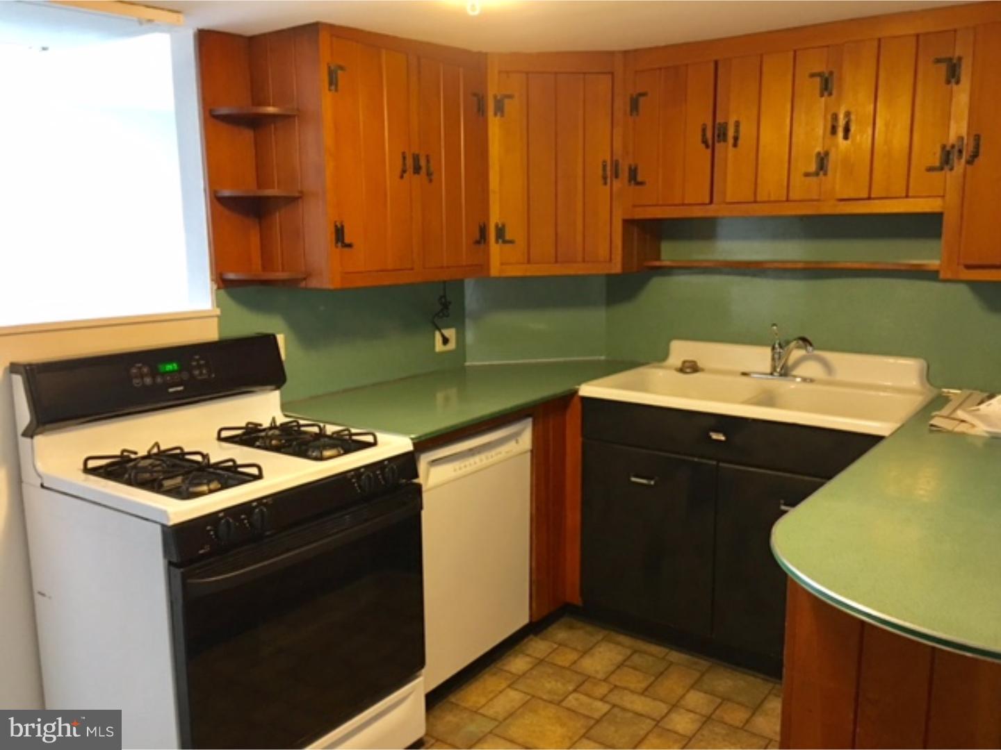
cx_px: 500
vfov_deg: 48.2
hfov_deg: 61.7
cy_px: 375
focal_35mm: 29
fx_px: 839
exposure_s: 1/8
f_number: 2.2
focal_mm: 4.15
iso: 80
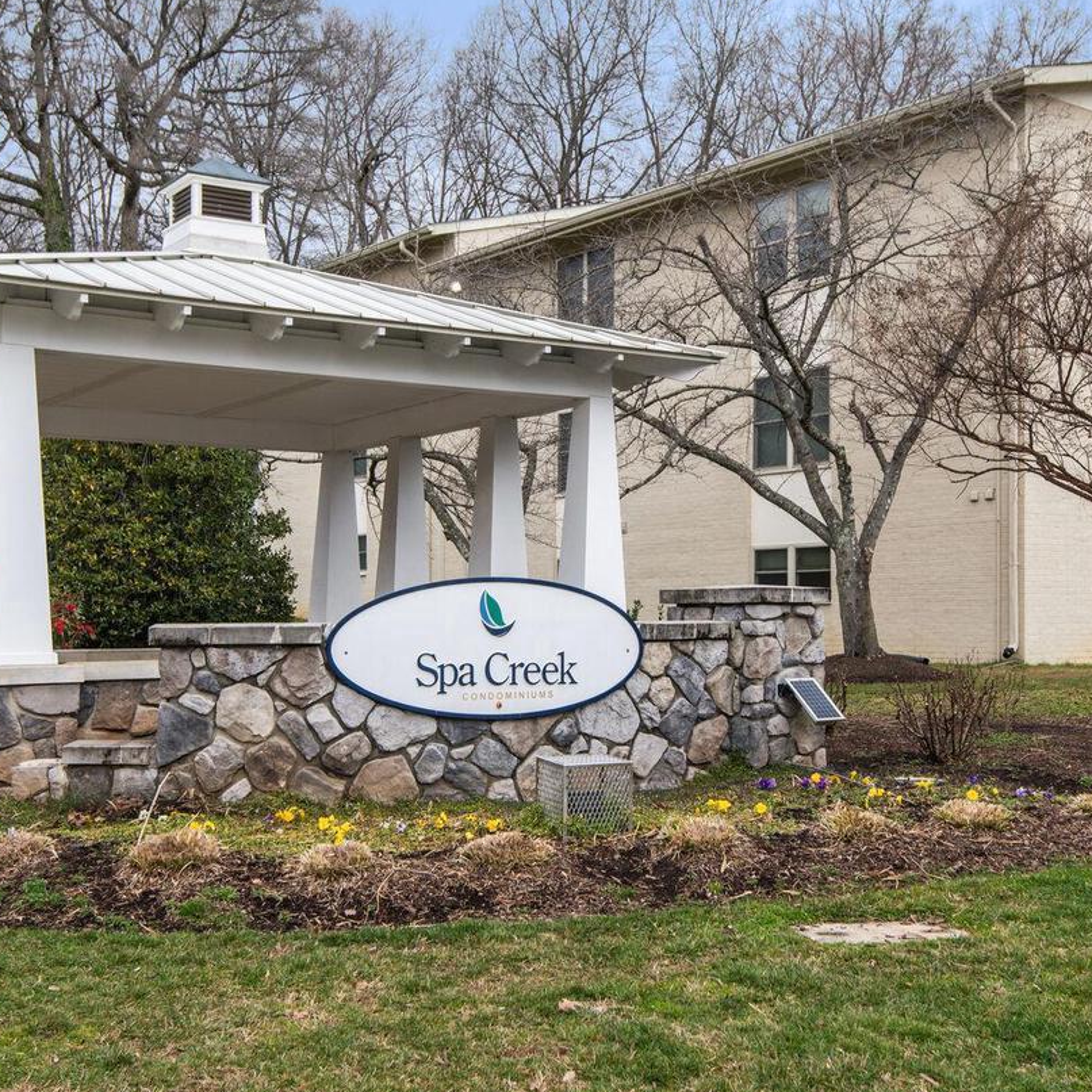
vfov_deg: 38.3
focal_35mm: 44
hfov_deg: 38.3
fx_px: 1570
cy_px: 548
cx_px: 586
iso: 200
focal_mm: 29
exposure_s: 1/160
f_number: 8
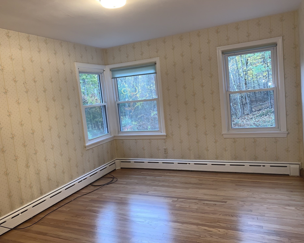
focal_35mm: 28
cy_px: 123
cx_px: 146
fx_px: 252
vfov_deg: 51.5
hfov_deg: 62.2
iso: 50
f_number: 1.8
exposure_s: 1/15
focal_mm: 4.25
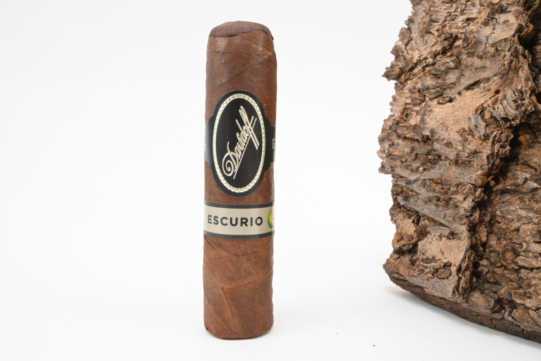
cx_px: 270
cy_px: 180
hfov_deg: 56.1
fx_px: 507
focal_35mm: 34
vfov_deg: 39.1
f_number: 22
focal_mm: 22.5
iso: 640
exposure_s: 1/15
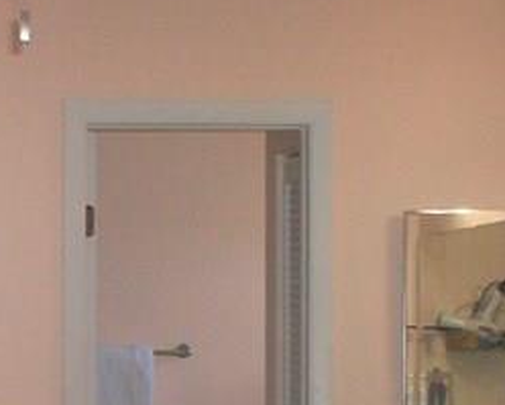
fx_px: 2170
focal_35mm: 145
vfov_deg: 10.6
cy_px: 423
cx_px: -108
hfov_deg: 12.9
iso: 140
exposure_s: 1/60
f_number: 4.5
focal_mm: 6
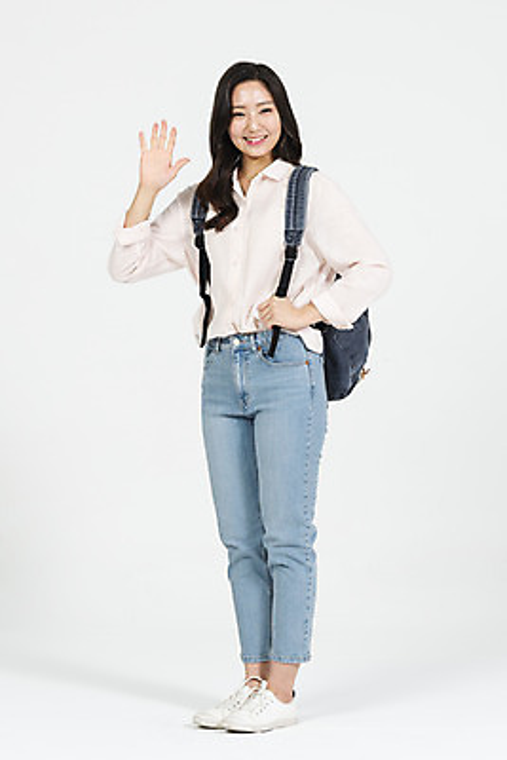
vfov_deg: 22.6
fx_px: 1899
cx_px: 254
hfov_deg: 15.2
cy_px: 380
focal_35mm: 90
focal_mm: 90
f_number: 14
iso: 100
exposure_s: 1/125
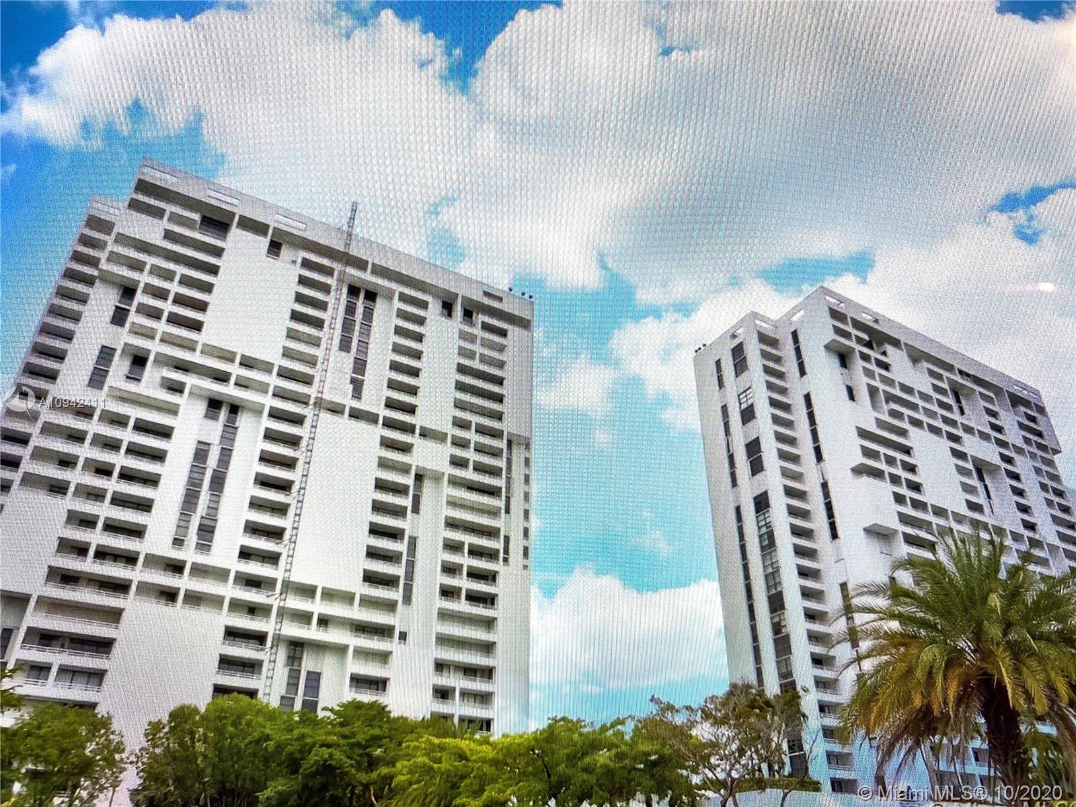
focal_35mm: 26
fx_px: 808
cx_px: 538
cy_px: 404
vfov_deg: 53.1
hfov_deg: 67.3
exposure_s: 1/120
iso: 64
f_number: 1.8
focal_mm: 4.25
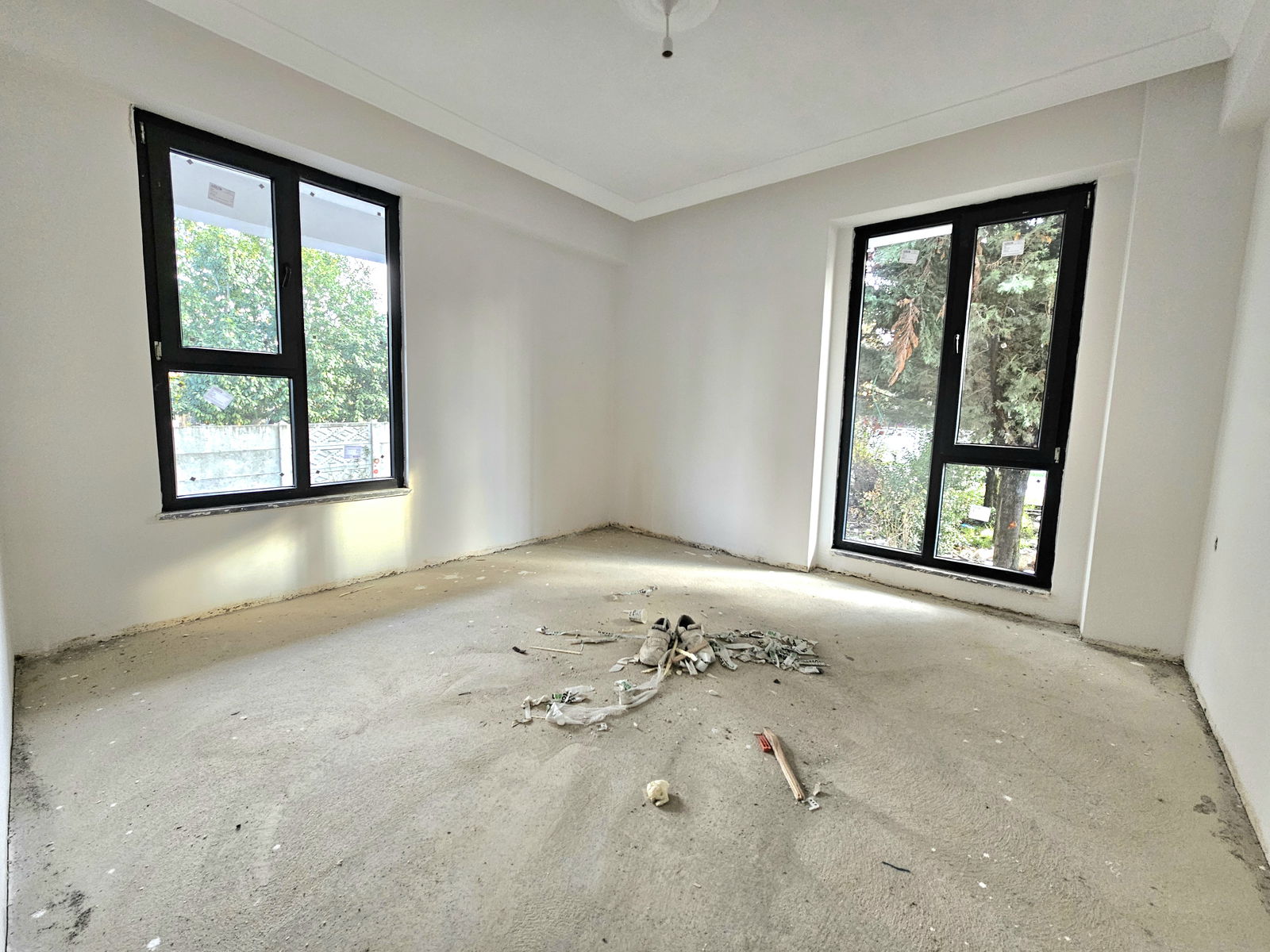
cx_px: 635
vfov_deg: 89.9
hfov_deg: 106.2
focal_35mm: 13
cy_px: 476
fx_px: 477
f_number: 2.2
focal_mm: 2.2
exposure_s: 1/50.3
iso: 125
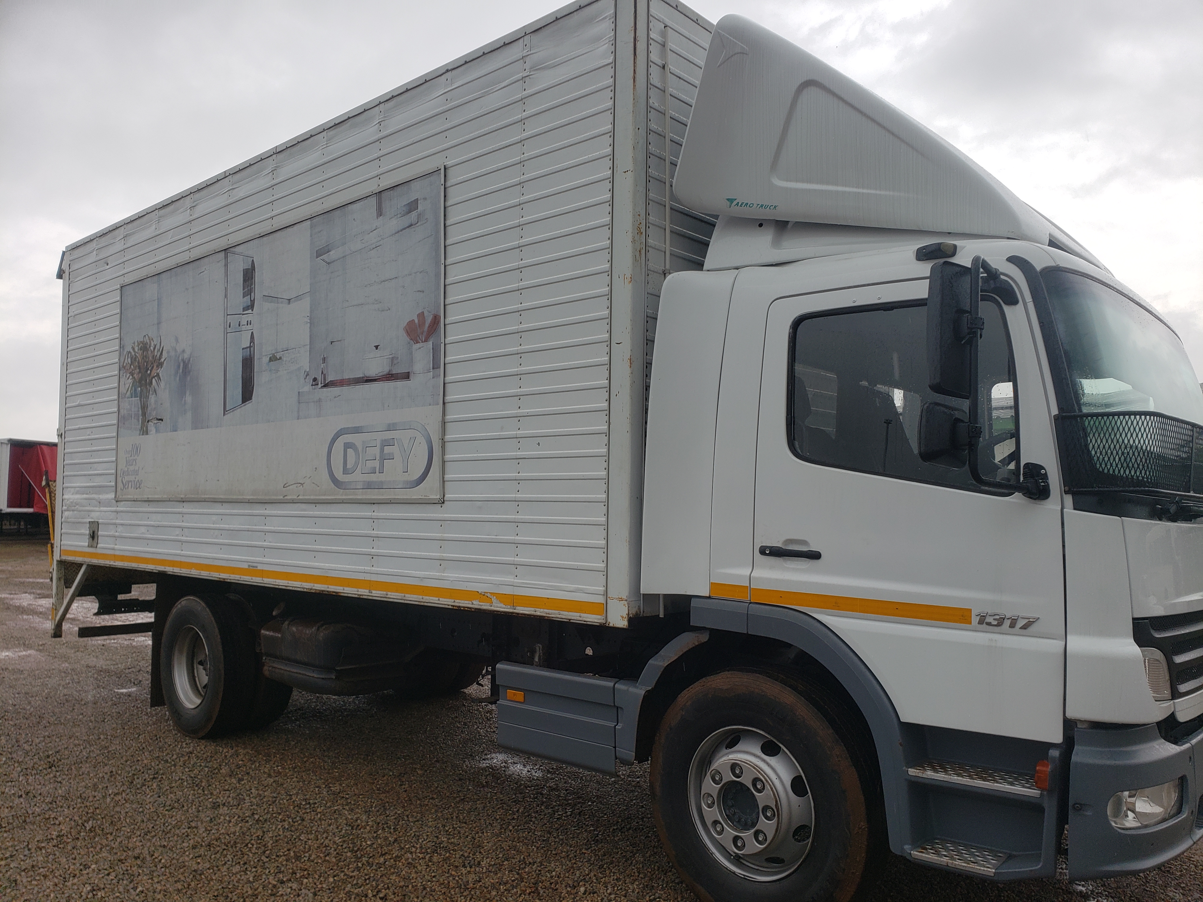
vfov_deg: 53.1
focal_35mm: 26
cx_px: 602
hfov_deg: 67.3
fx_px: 904
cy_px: 451
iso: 50
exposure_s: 1/532
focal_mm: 4.3
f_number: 2.4
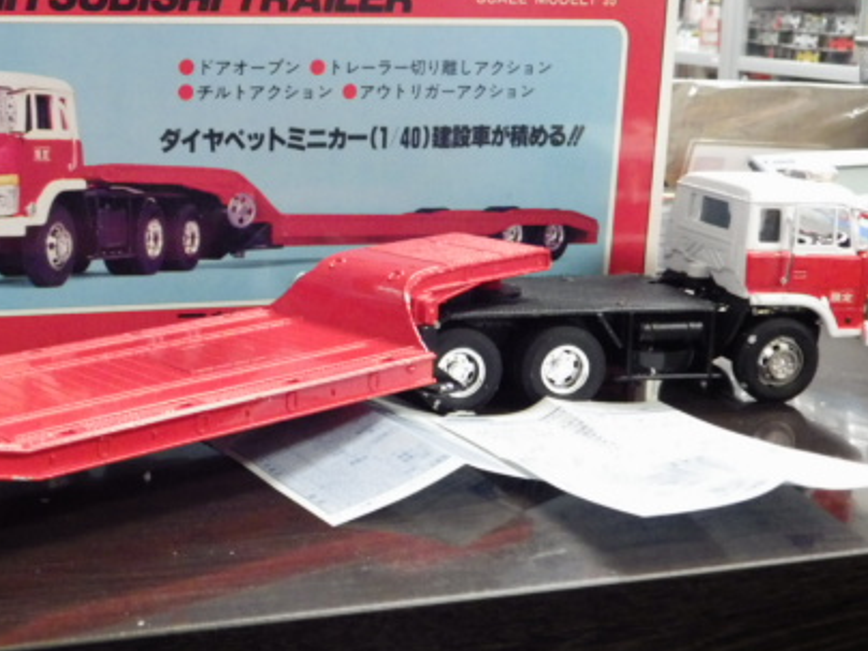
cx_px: 206
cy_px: 299
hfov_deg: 29.3
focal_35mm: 65
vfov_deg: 22.6
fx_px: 1630
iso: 800
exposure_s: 1/30
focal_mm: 7.4
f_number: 3.6
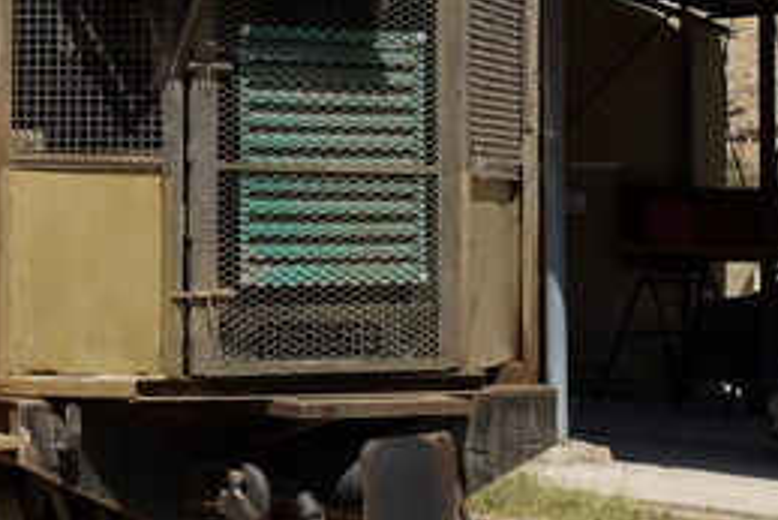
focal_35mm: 110
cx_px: -291
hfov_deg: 17.2
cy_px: 114
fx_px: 2378
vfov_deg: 12.4
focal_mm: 24.3
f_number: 8
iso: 200
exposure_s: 1/420
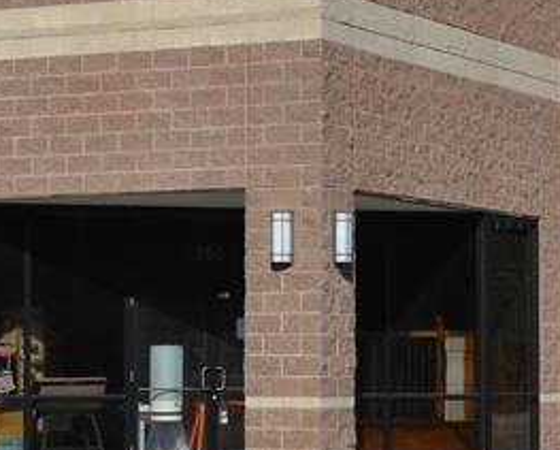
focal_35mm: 151
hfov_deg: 12.7
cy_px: 264
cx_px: 53
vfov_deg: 10.2
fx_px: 2505
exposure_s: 1/250
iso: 100
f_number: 8
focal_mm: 26
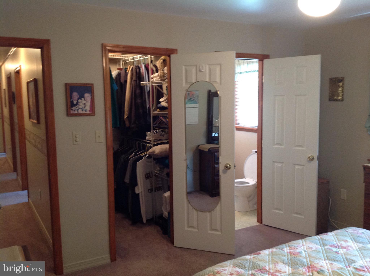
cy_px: 138
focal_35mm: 35
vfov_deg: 40.6
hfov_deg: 52.7
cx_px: 185
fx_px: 373
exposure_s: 1/15
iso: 160
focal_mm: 4.28
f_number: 2.4
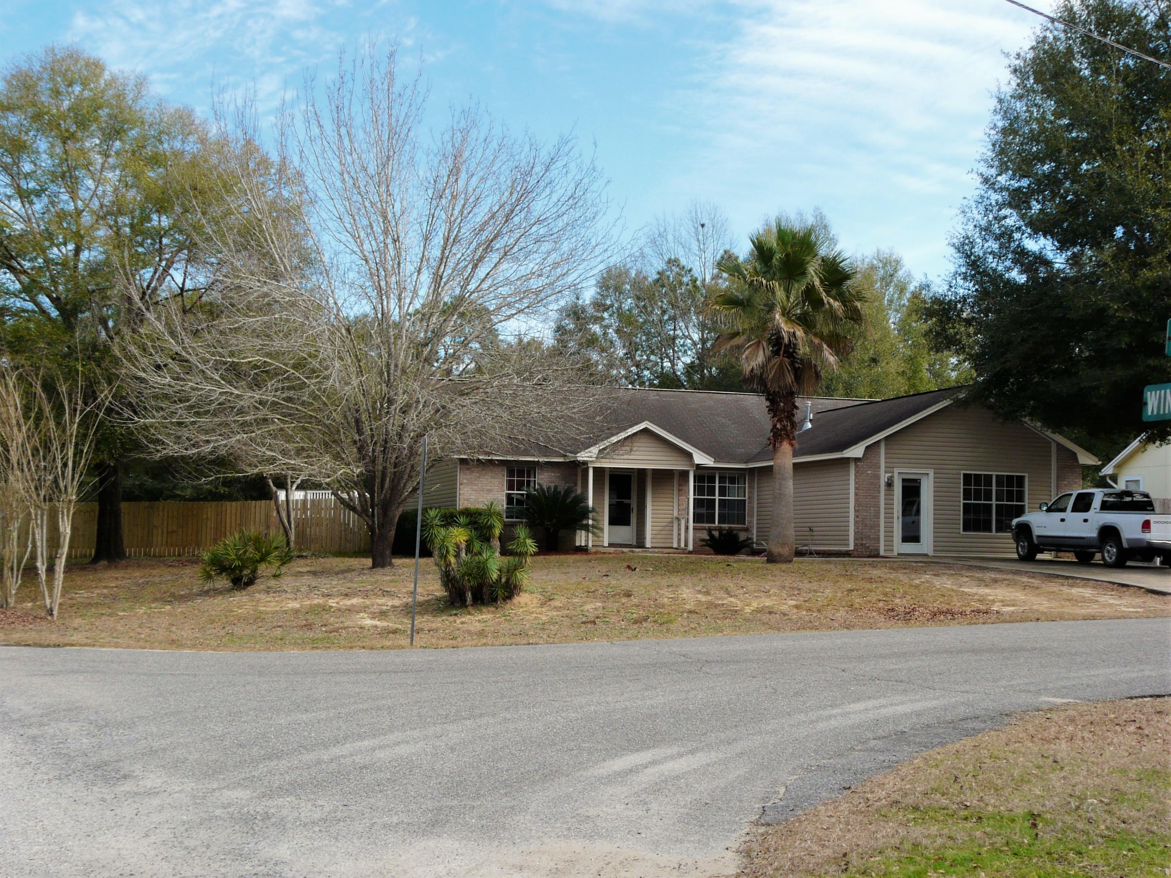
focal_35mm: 46
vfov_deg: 31.5
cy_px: 439
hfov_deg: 41.2
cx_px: 586
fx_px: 1556
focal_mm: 7.5
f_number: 5.6
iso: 100
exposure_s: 1/200
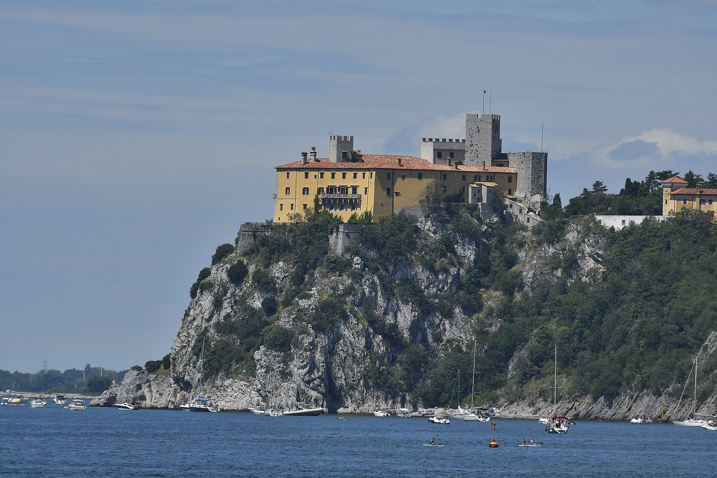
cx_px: 358
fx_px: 8962
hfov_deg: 4.6
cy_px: 239
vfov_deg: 3.1
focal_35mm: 450
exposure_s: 1/500
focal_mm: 300
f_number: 8
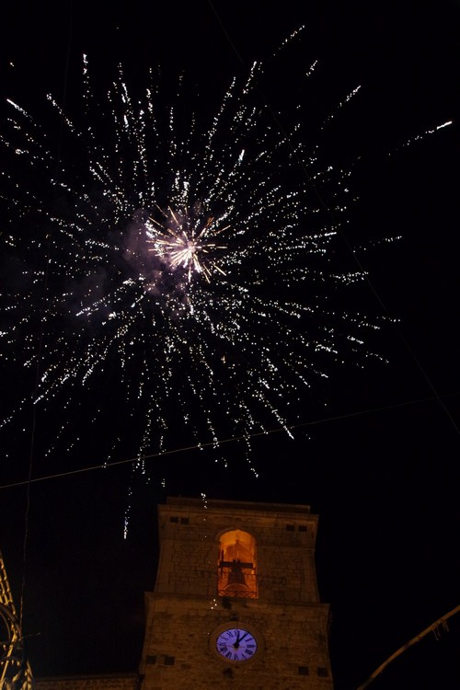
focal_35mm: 39
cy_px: 345
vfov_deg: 49.6
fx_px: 747
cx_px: 230
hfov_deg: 34.2
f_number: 6.3
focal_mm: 26
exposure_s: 1/60
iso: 3200
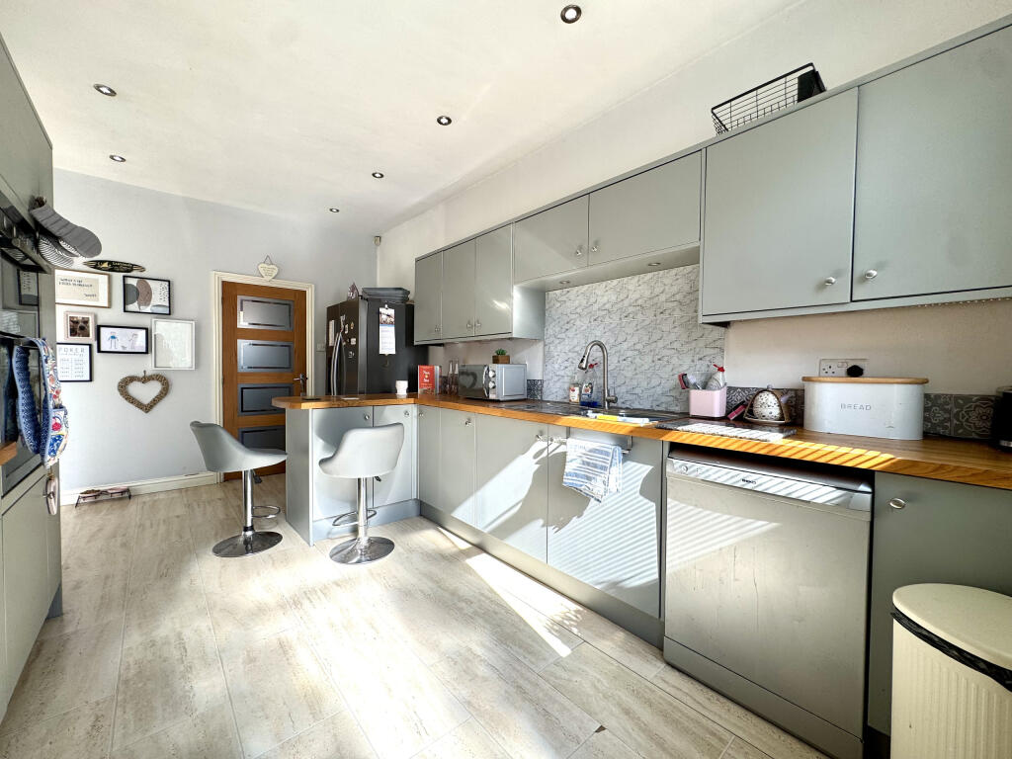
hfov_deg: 102.1
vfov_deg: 85.7
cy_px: 380
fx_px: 409
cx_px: 506
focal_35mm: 14
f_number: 2.2
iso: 40
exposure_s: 1/134
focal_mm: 2.22
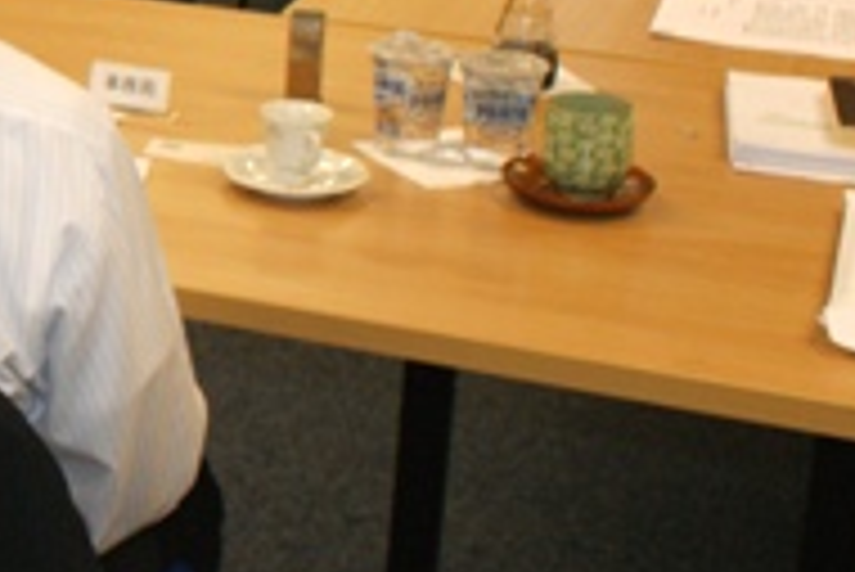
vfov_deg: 13.3
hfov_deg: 18.1
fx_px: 2401
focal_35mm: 101
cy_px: -90
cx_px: -418
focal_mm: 20
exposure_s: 1/60
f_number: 5.6
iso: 400
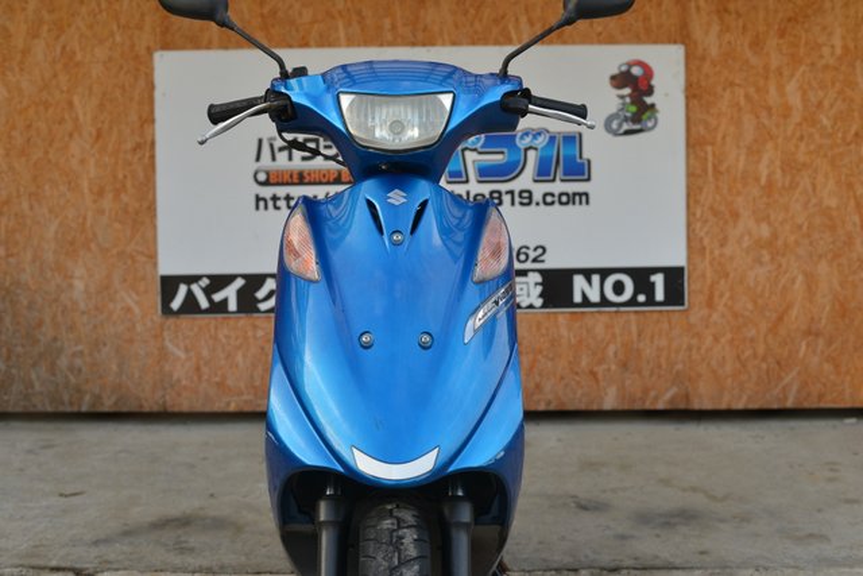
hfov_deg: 39.6
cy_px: 288
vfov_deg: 27.0
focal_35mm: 50
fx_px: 1199
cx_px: 432
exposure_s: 1/200
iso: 400
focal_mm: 50
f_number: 5
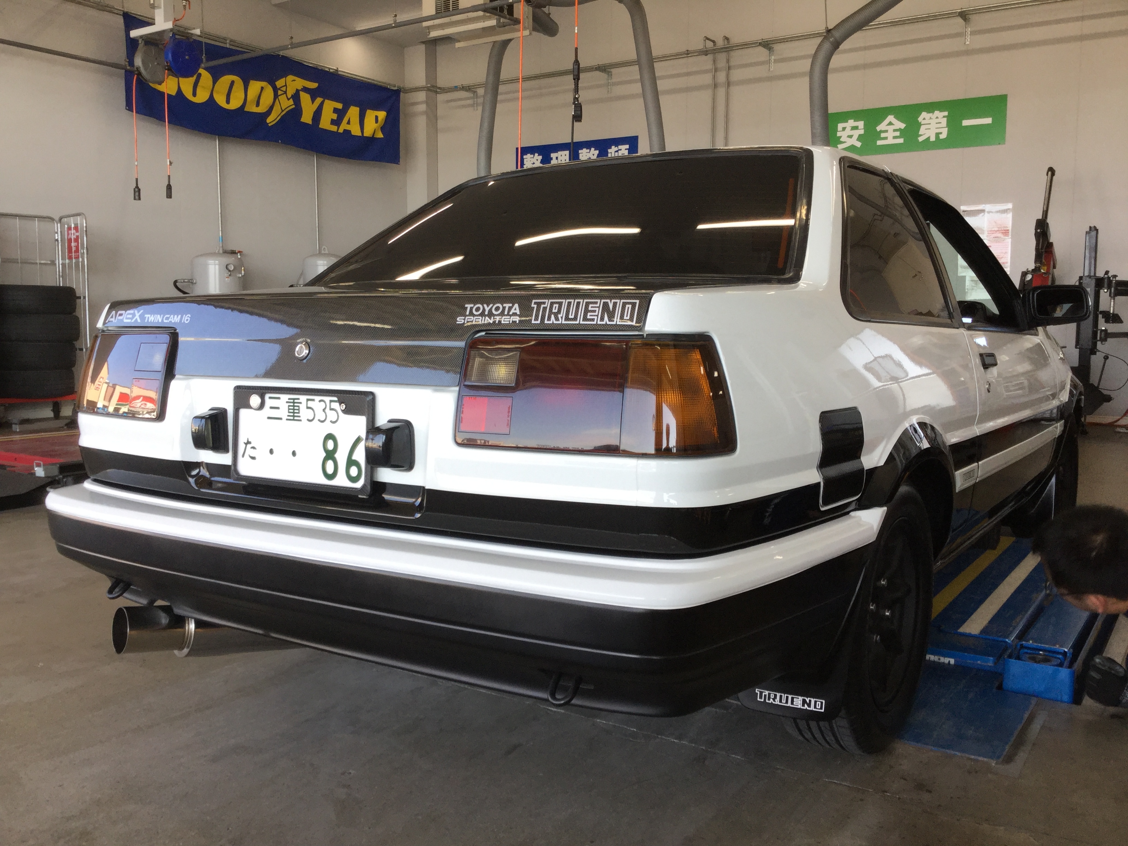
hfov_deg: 58.4
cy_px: 423
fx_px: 1010
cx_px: 564
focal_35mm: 31
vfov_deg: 45.4
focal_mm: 3.3
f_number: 2.4
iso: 32
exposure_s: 1/120
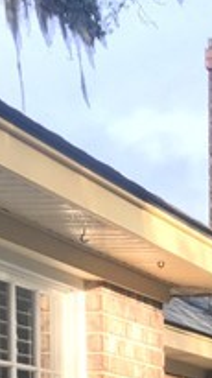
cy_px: 612
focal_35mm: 158
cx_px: 468
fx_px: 1582
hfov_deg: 7.3
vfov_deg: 12.7
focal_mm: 4.15
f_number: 2.2
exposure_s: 1/120
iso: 40
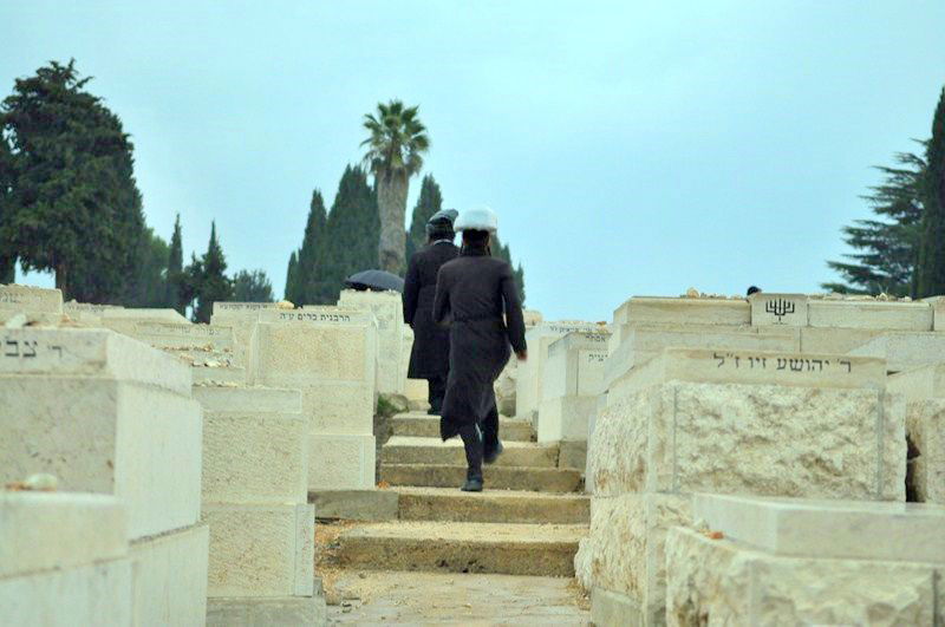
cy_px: 314
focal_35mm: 82
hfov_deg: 24.7
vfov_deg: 16.5
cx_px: 472
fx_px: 2163
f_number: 2.8
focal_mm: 55
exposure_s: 1/100
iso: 500
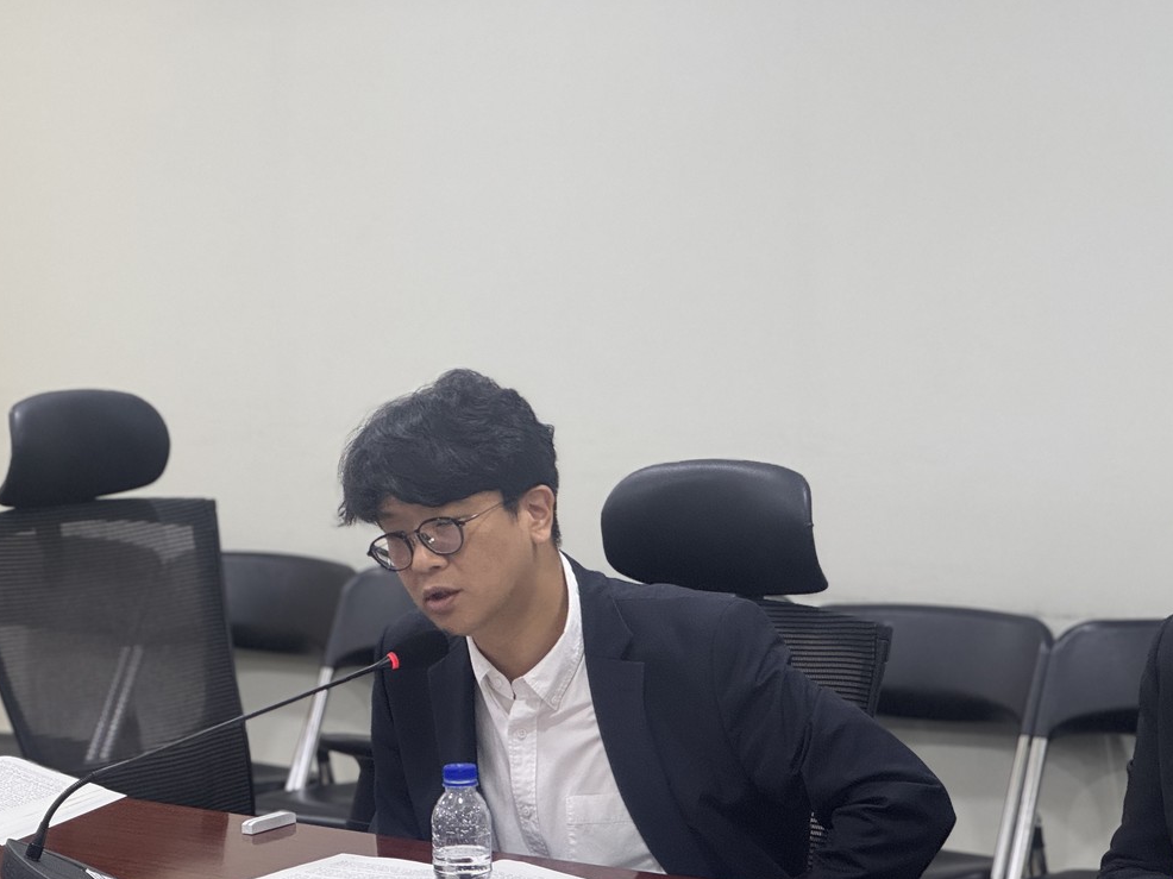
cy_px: 567
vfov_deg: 14.8
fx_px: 3388
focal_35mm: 100
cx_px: 479
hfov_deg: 19.6
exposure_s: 1/120
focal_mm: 9
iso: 250
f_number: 2.8
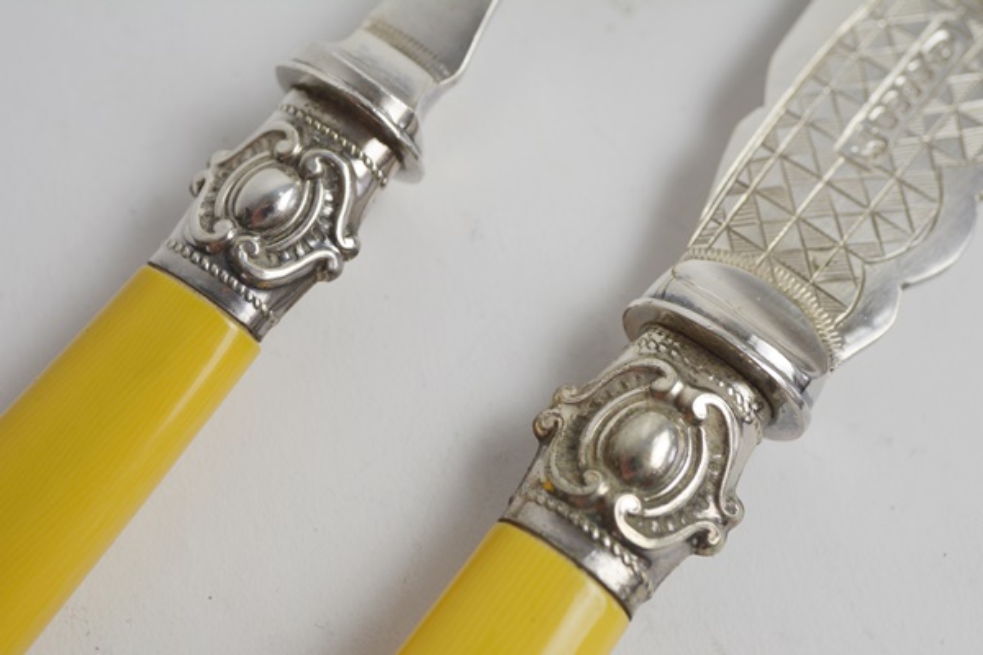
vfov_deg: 34.2
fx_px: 1065
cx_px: 492
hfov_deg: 49.6
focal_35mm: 39
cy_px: 328
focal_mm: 26
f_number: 6.3
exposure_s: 1/160
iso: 200
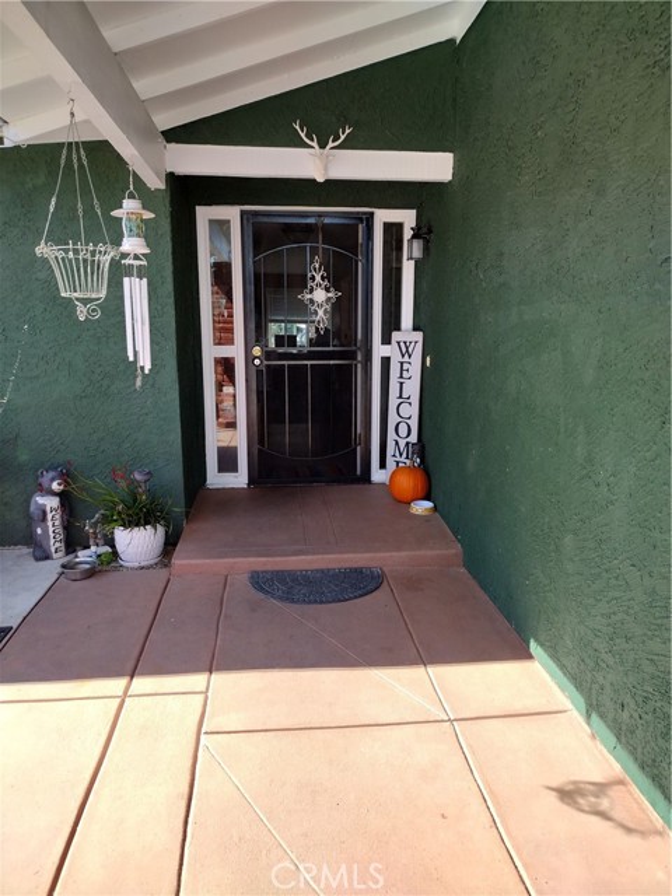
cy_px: 448
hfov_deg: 51.4
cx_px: 336
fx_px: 699
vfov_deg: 65.3
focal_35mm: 27
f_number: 1.7
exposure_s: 1/560
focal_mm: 4.71
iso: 100
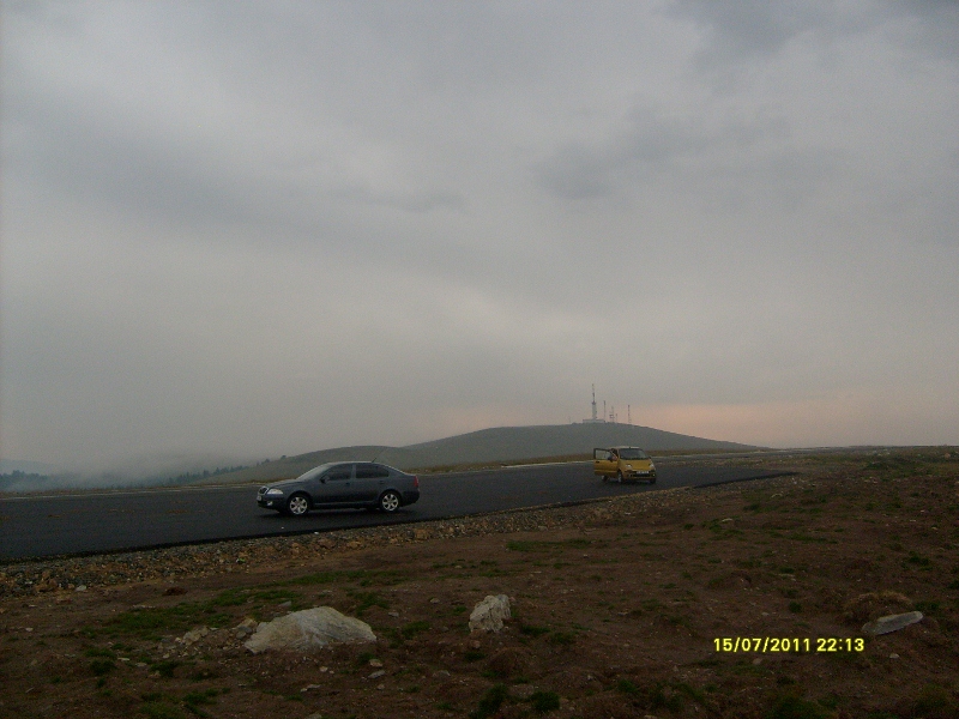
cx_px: 480
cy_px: 360
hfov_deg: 52.6
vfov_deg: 40.7
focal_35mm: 35
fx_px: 970
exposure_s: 1/250
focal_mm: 5.8
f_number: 2.8
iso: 80
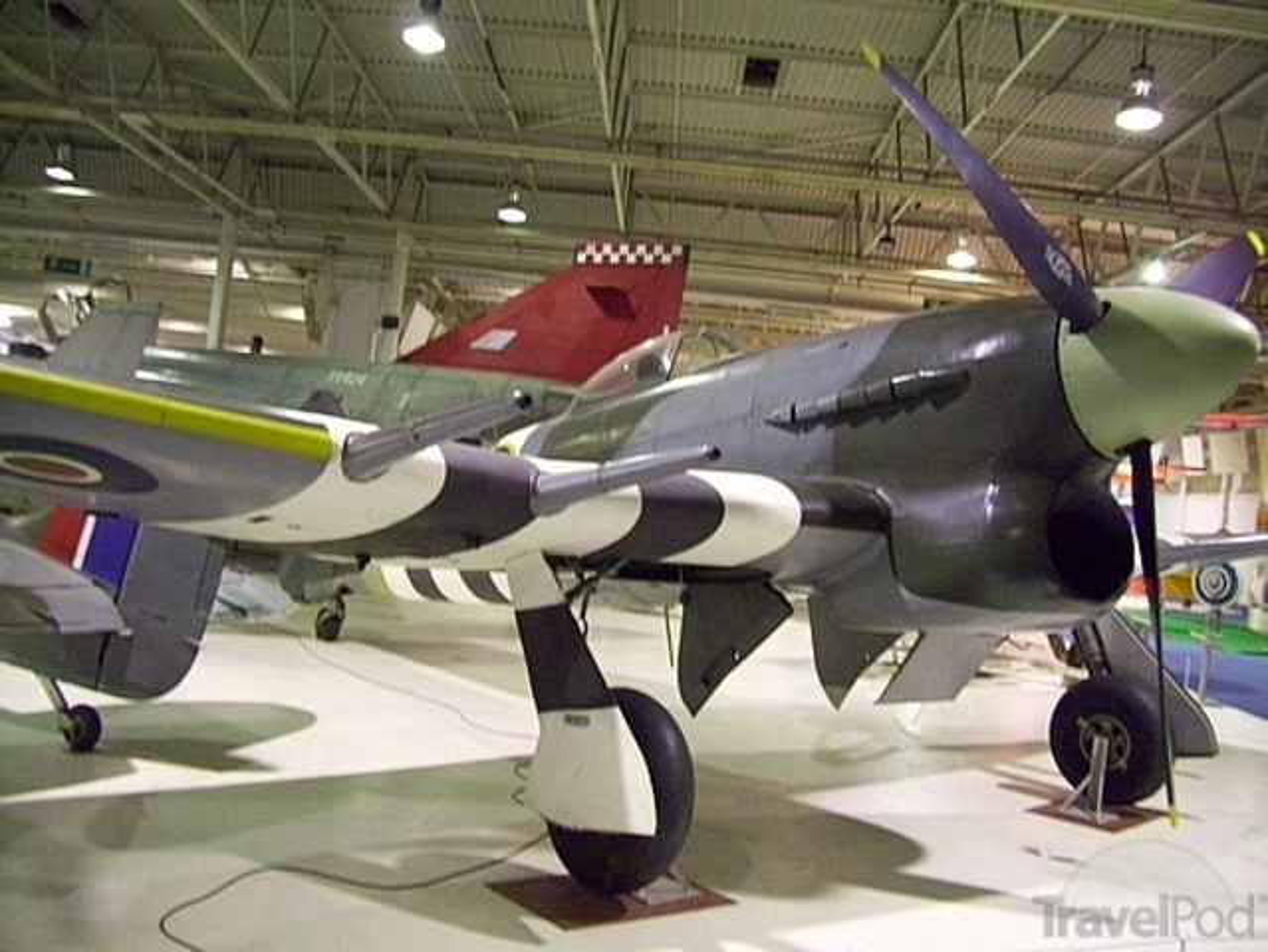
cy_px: 476
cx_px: 634
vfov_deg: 44.2
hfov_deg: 56.8
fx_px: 1173
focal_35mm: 32
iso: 400
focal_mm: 5.7
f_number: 2.9
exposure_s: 1/8
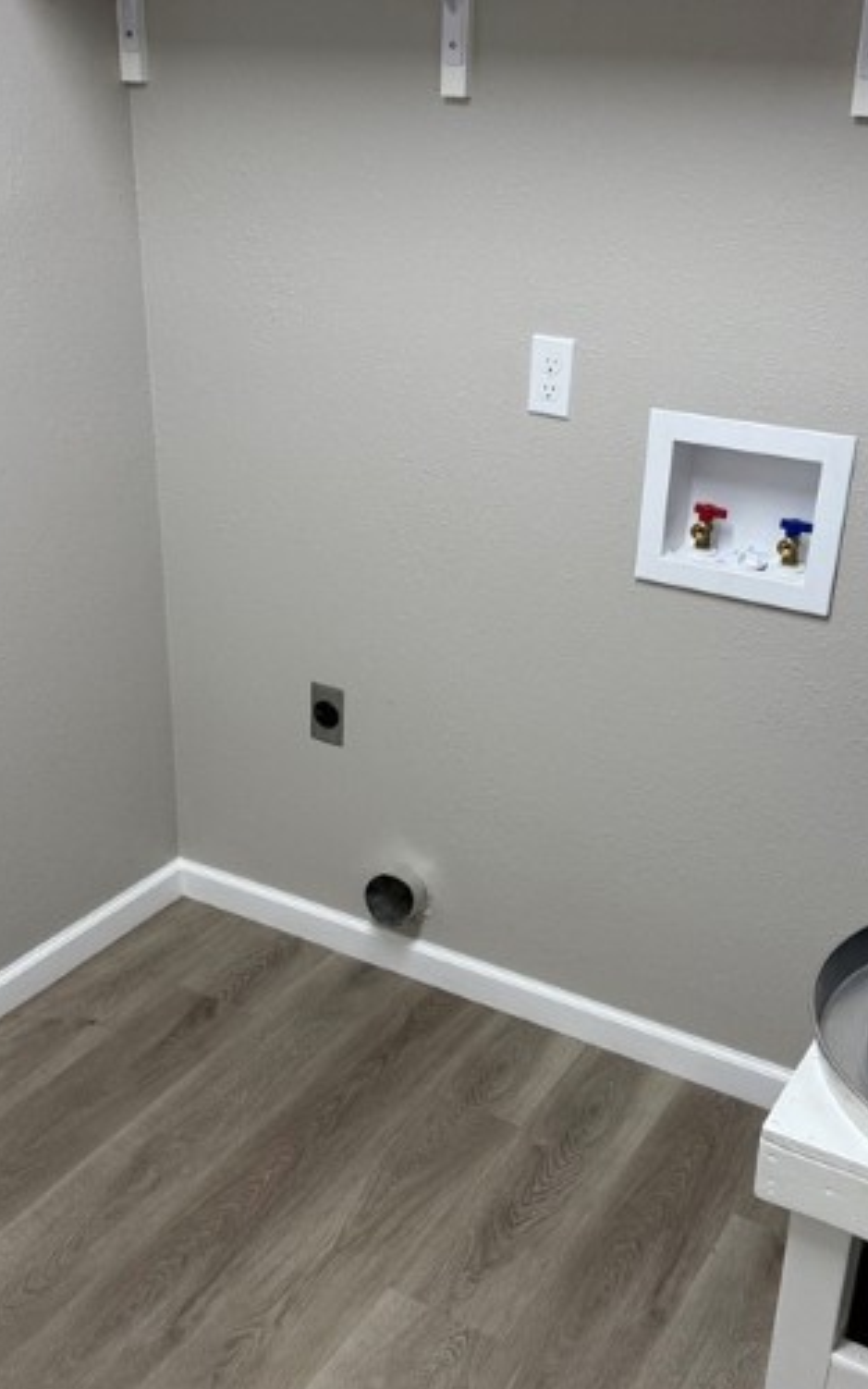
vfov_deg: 50.3
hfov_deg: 32.8
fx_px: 1477
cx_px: 427
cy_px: 749
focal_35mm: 39
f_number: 1.78
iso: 160
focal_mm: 6.76
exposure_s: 1/120
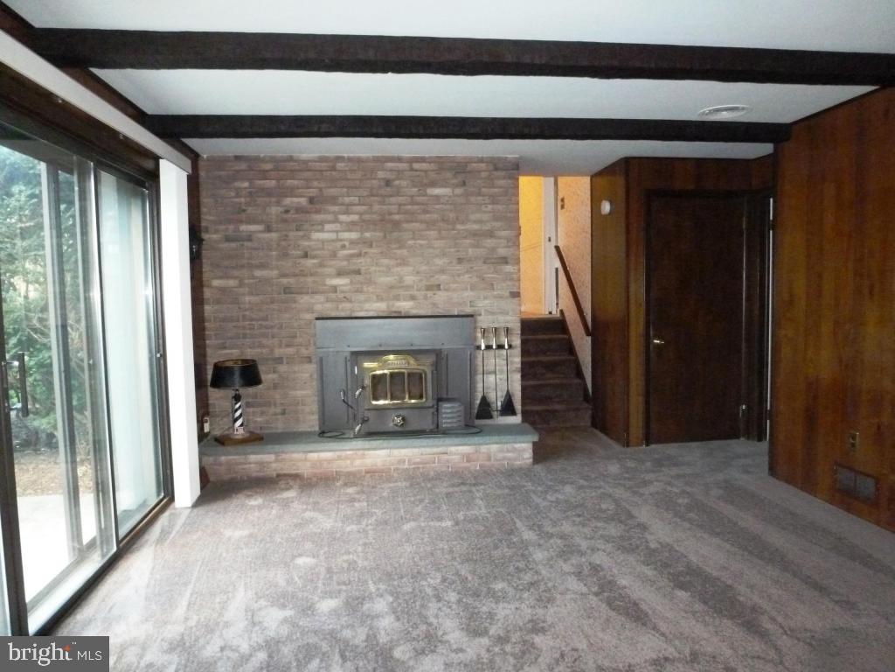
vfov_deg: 56.8
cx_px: 448
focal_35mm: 24
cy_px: 336
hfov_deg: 71.6
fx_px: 621
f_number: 3.3
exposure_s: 1/60
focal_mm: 4.3
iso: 800
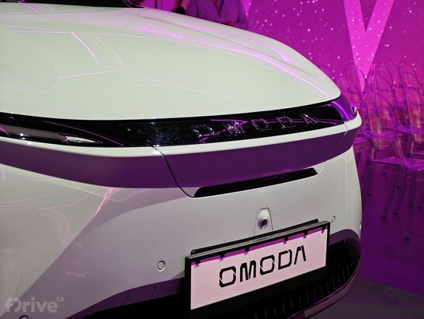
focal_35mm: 75
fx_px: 919
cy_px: 160
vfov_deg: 19.7
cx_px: 212
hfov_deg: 26.0
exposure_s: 1/100
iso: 400
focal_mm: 12.28
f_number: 1.8
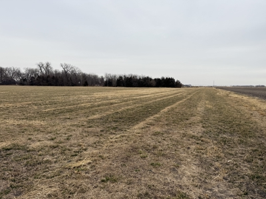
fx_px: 184
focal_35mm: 24
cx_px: 133
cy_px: 100
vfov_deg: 56.8
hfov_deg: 71.6
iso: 80
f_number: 1.78
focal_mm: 6.76
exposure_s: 1/702
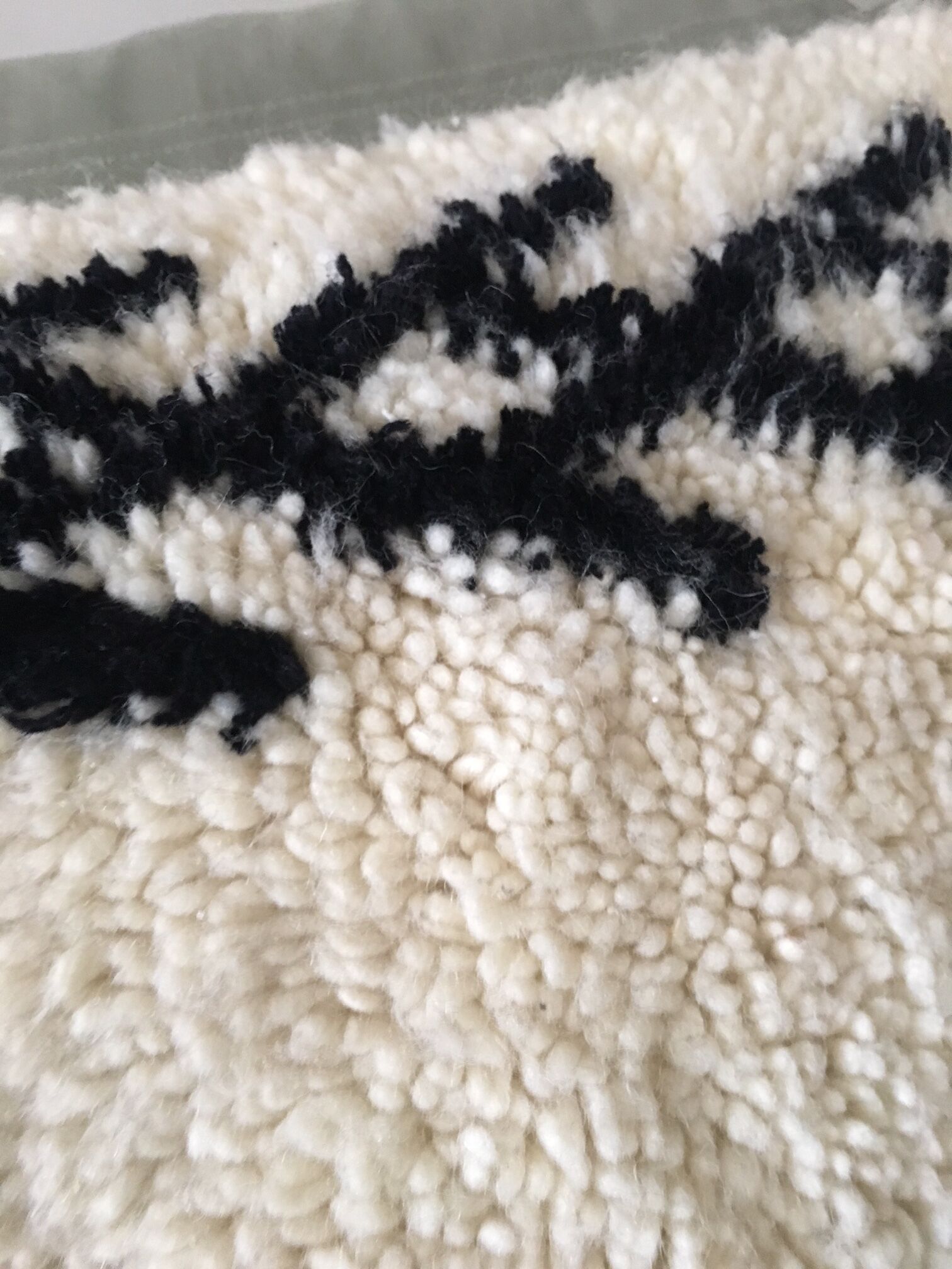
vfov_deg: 61.7
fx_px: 1063
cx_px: 476
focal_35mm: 29
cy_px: 634
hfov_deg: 48.2
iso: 200
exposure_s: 1/20
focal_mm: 4.15
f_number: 2.2
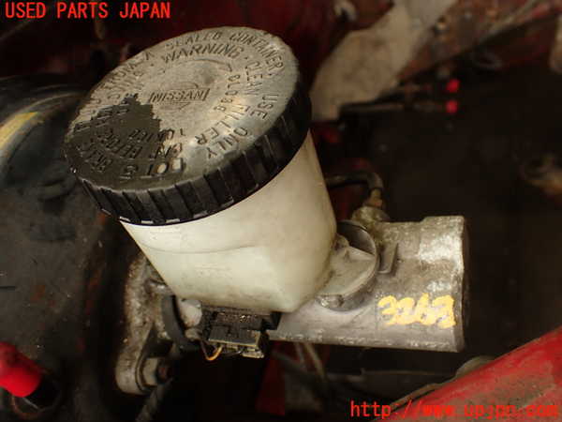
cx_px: 281
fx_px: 584
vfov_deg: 39.7
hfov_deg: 51.4
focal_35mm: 36
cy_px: 211
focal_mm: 6.37
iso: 125
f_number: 2.5
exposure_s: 1/80
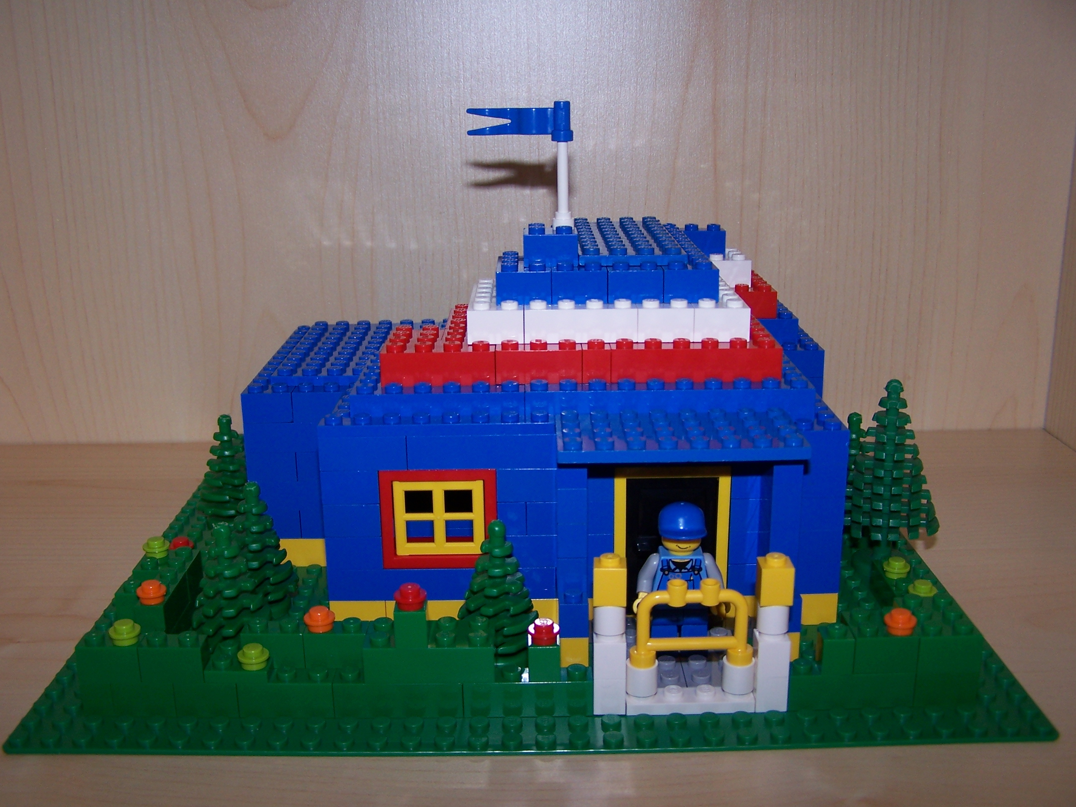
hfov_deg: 49.0
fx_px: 1181
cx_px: 538
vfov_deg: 37.7
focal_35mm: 38
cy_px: 404
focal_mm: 6.3
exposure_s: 1/60
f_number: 2.8
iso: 80
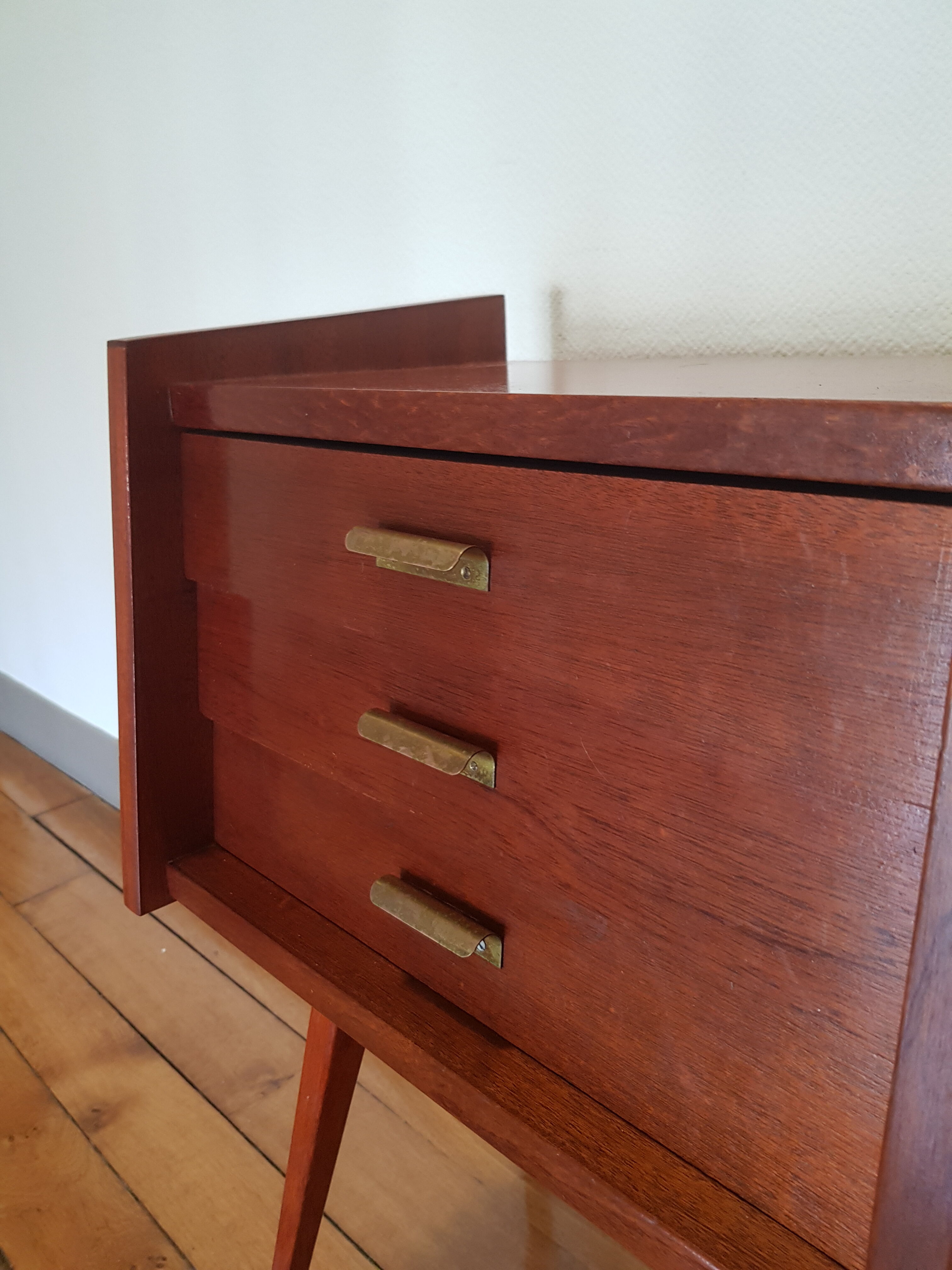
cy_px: 635
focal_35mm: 26
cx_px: 476
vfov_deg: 67.3
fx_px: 953
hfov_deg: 53.1
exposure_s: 1/33
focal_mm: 4.2
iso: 160
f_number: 1.7
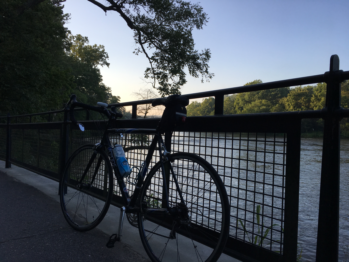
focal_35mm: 29
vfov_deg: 48.2
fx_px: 292
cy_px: 131
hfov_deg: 61.7
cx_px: 174
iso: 25
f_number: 2.2
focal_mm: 4.15
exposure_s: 1/519
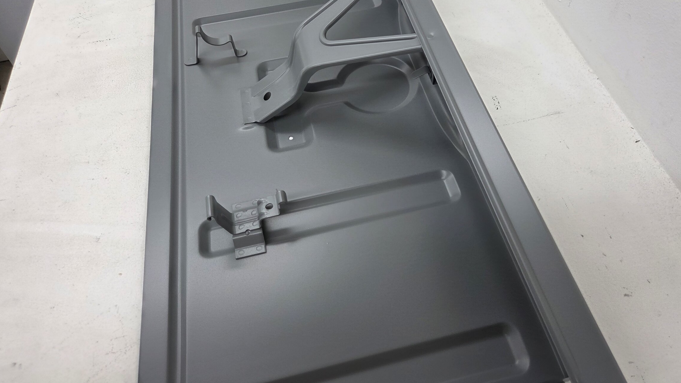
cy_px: 141
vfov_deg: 41.2
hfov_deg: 67.8
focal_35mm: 28
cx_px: 369
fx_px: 506
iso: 64
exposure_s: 1/120
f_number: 1.8
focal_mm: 5.4
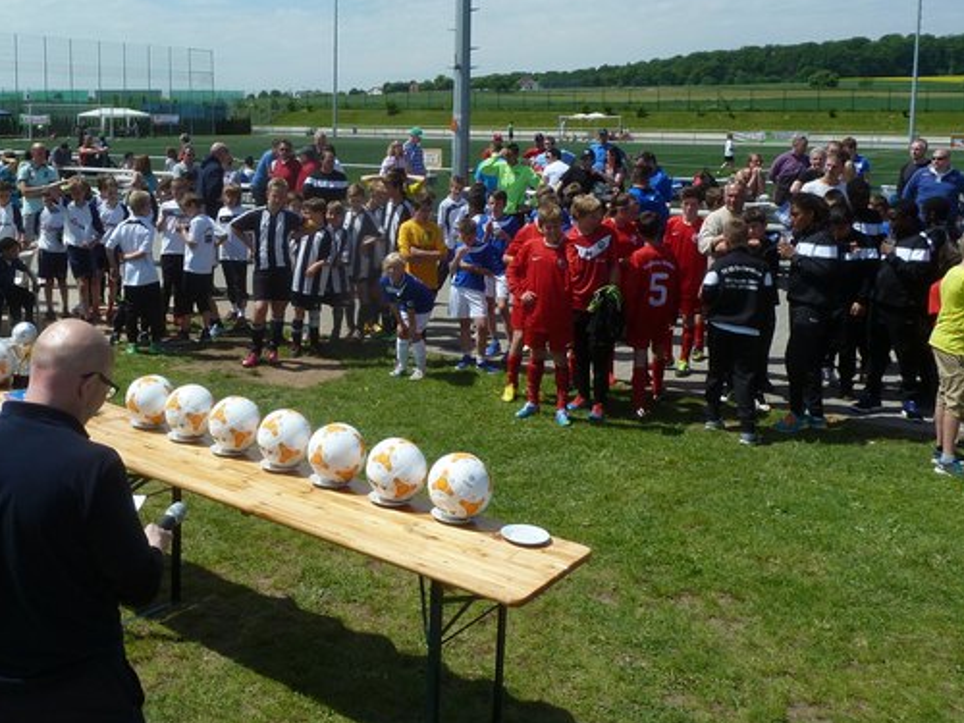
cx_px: 330
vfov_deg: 40.1
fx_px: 975
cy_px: 228
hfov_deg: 51.7
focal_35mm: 35
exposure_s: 1/500
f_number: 5.6
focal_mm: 4.1
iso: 80
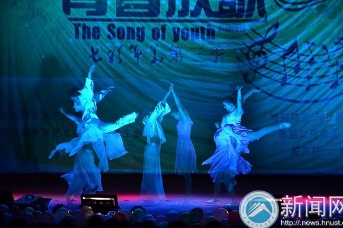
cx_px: 174
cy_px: 117
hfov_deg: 12.6
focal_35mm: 164
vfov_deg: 8.4
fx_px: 1557
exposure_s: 1/160
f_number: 5.6
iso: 1600
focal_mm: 105
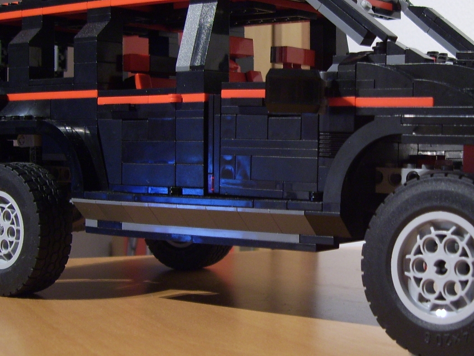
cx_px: 345
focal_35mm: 68
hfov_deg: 28.2
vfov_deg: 21.6
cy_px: 156
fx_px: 931
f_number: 2.8
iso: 100
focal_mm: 7.8
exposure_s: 1/6
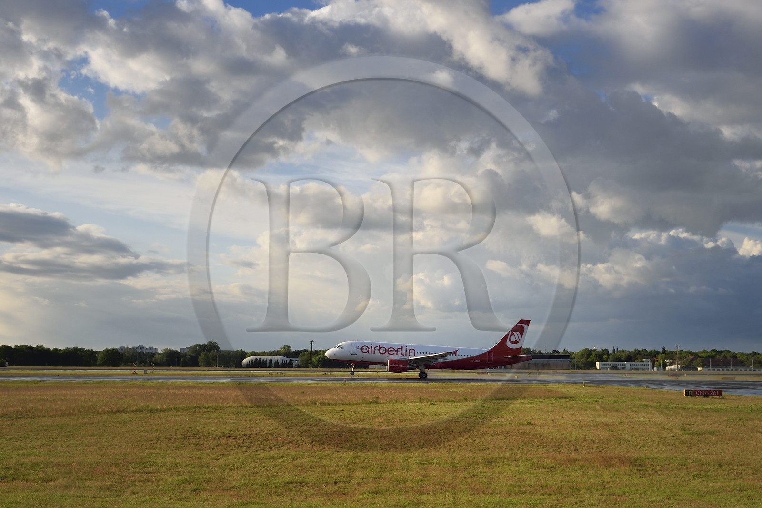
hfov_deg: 54.4
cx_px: 381
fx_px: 741
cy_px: 254
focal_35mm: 35
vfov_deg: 37.8
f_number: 8
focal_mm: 35
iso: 200
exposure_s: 1/500
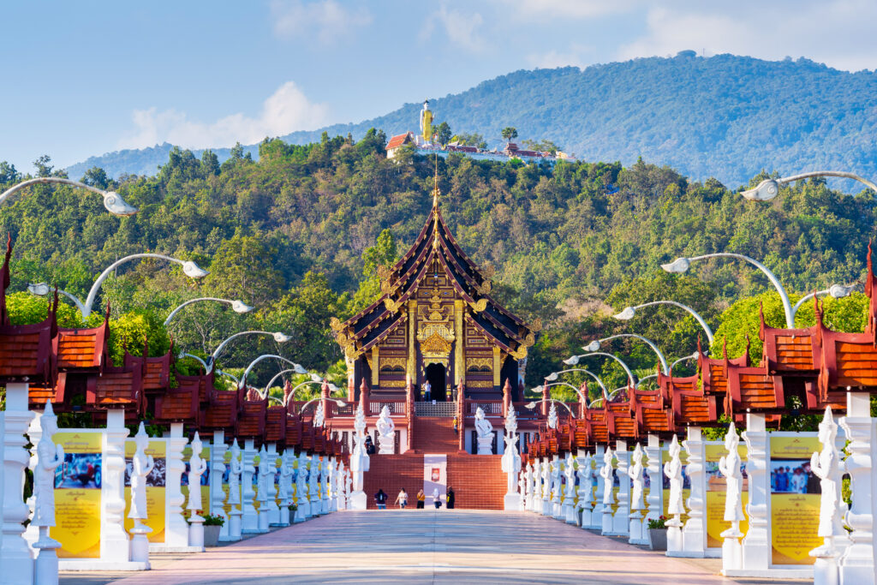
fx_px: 2997
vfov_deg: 11.1
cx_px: 438
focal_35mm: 123
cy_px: 292
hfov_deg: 16.7
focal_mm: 123
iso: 200
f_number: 9
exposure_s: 1/100
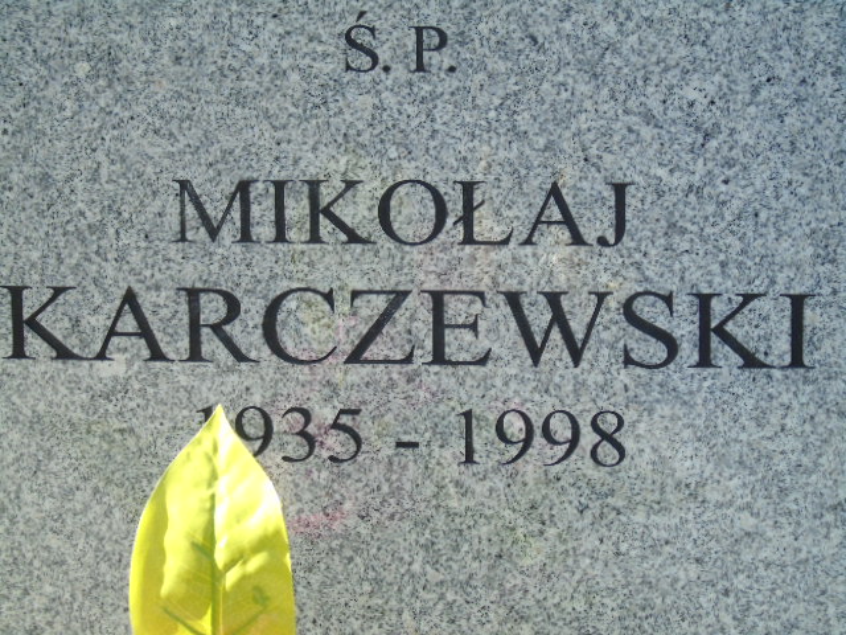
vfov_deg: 8.0
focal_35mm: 186
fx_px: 4546
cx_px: 423
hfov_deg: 10.6
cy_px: 318
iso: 100
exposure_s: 1/125
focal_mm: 33
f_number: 5
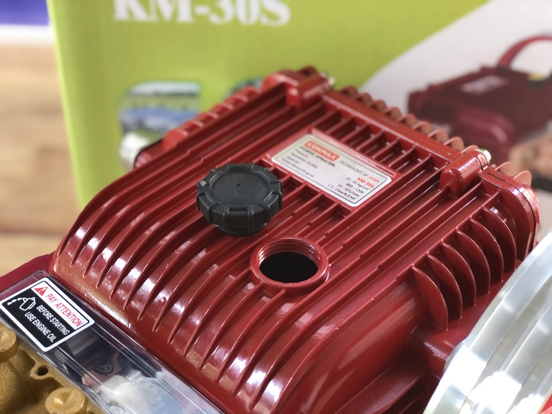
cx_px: 276
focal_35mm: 57
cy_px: 207
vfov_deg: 25.7
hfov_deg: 33.8
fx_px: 909
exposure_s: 1/30
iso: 100
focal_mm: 6.6
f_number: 2.8
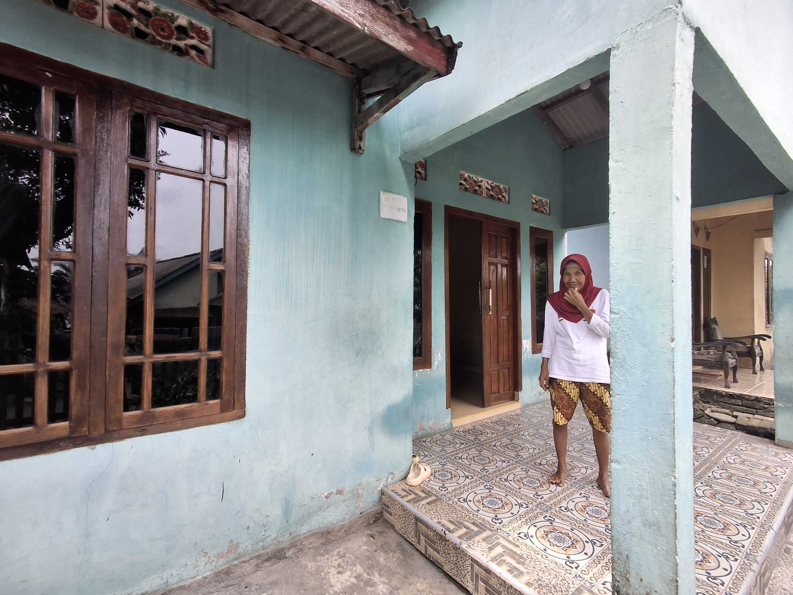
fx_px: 367
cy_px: 298
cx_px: 396
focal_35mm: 16
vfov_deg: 78.1
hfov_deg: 94.5
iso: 40
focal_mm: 1.64
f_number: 2.2
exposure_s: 1/286
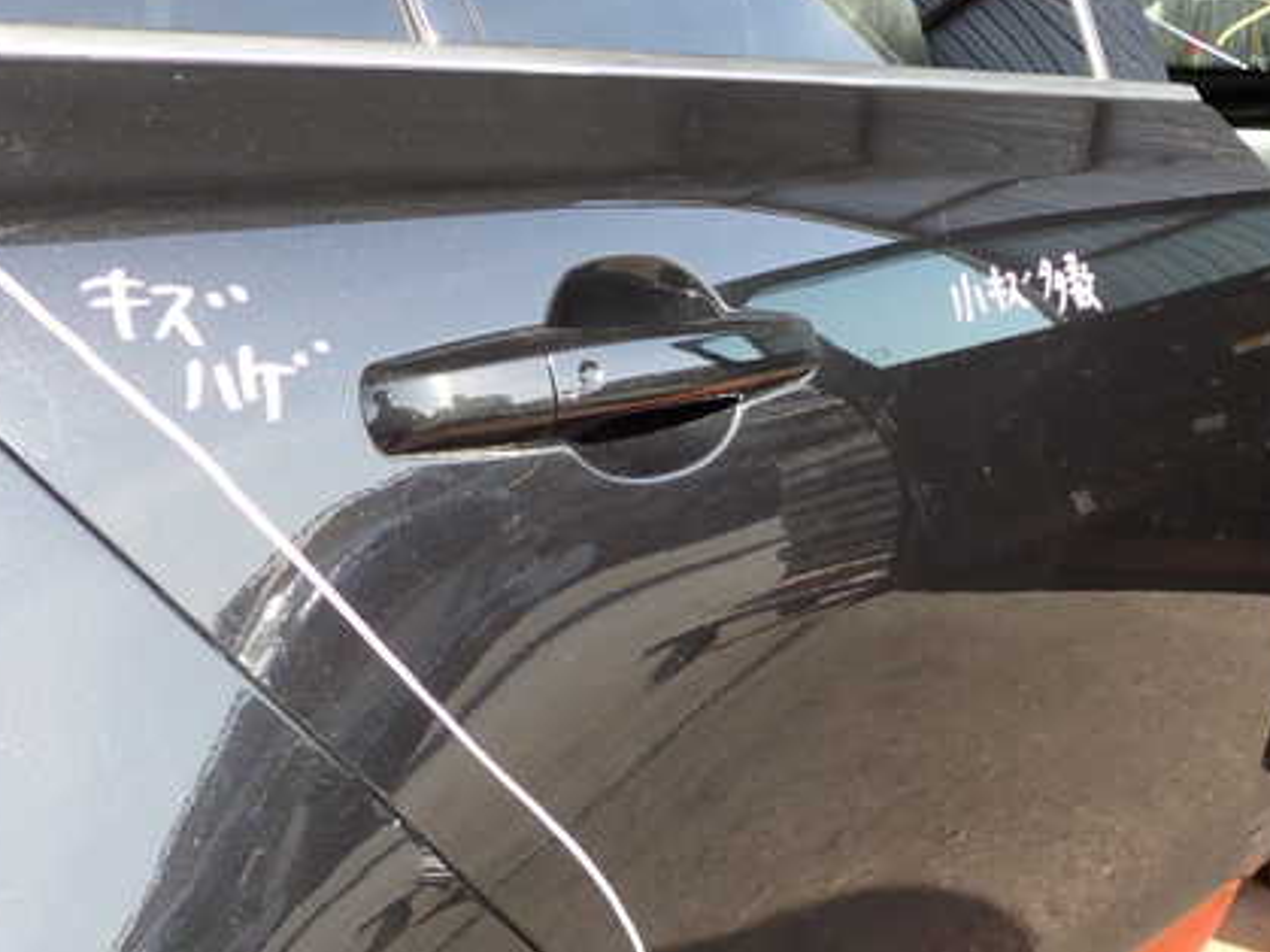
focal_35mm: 43
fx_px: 1577
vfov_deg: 33.5
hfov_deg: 43.9
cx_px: 618
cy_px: 567
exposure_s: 1/200
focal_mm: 5.4
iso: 100
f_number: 3.2
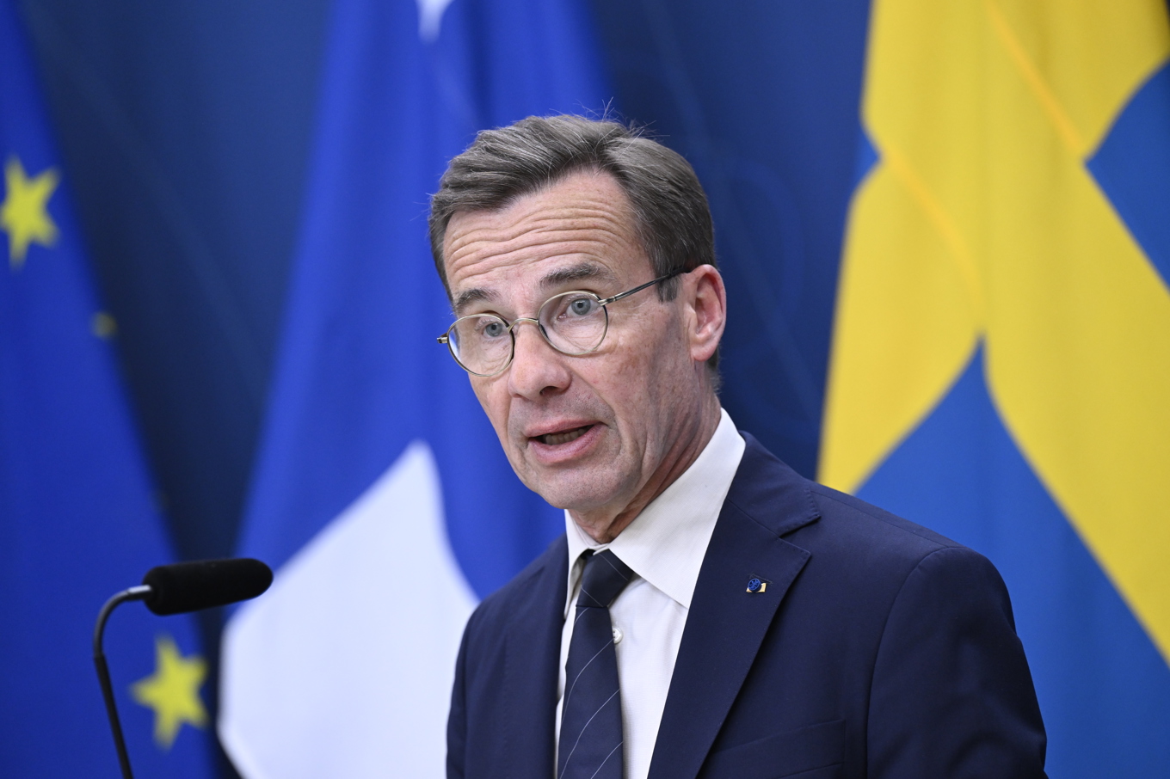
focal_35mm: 200
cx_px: 585
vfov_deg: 6.9
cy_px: 390
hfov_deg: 10.3
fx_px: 6498
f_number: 4
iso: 2500
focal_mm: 200
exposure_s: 1/400
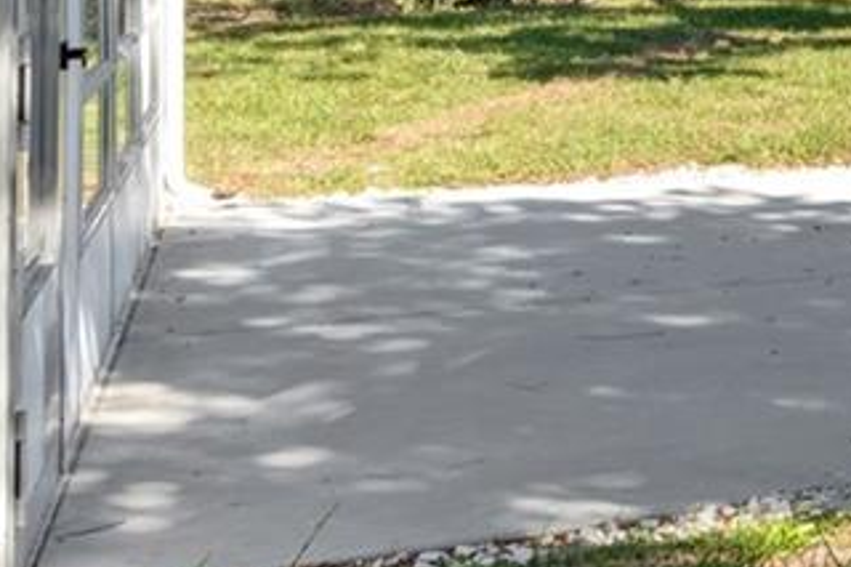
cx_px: 1590
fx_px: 2008
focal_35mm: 85
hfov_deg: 18.2
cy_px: -165
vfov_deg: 15.3
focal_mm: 17
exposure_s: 1/80
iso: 250
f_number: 9
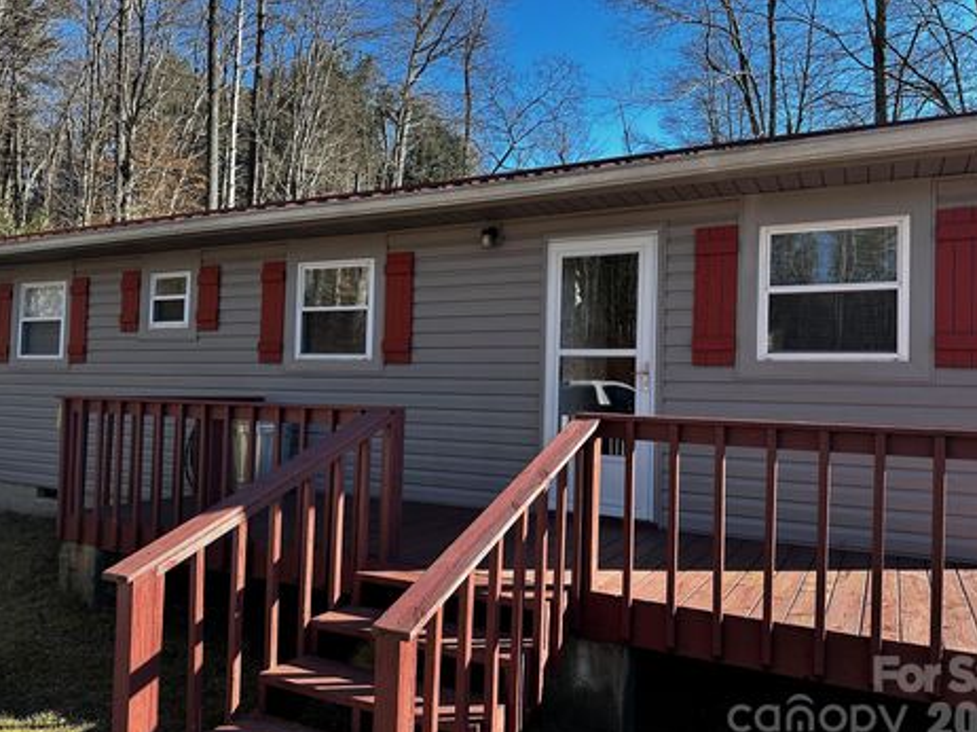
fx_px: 733
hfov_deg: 67.3
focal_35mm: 26
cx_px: 510
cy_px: 361
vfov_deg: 53.0
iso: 80
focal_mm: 6.86
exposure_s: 1/1144
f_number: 1.78
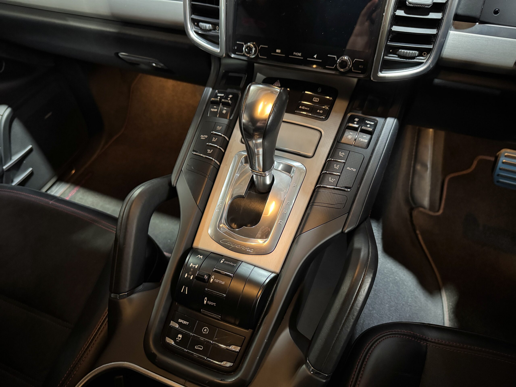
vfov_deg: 56.8
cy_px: 194
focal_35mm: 24
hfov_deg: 71.6
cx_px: 258
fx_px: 358
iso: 1250
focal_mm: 6.76
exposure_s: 1/30
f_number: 1.78
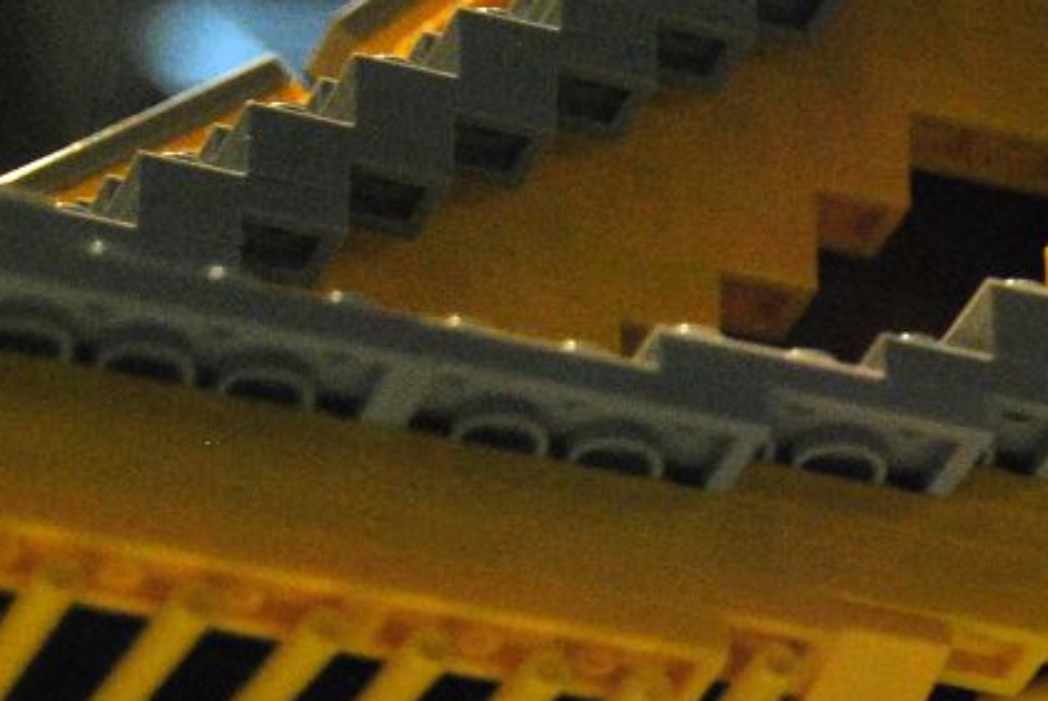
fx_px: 6655
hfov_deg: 8.9
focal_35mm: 228
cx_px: 1113
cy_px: 798
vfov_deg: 6.0
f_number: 5.6
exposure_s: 1/25
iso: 800
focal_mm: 55
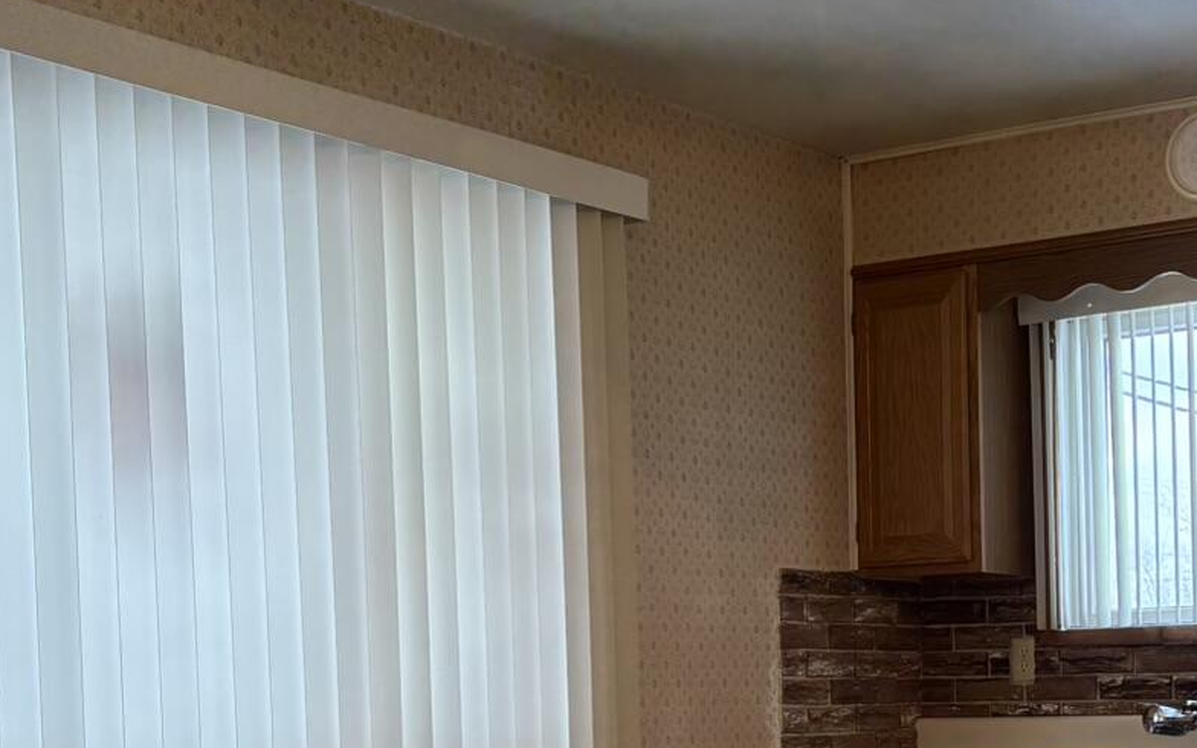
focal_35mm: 72
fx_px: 2349
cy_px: 763
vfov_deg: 17.6
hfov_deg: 28.2
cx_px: 899
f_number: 1.6
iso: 125
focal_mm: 5.96
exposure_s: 1/240
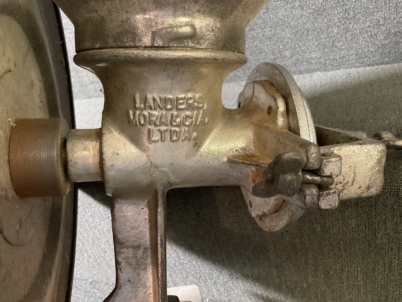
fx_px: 337
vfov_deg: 48.2
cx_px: 201
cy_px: 151
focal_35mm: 29
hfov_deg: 61.7
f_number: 1.8
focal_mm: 3
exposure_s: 1/30
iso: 400
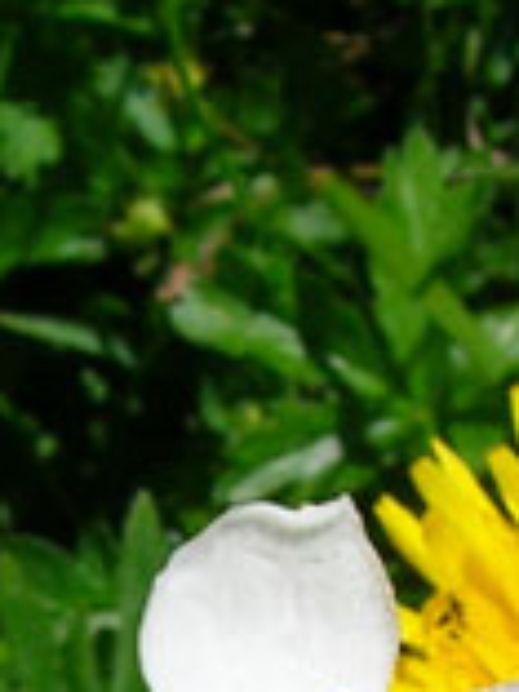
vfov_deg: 13.8
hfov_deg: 11.3
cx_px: 284
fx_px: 2619
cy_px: 1149
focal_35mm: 131
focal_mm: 5.7
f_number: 4.9
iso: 50
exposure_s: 1/794
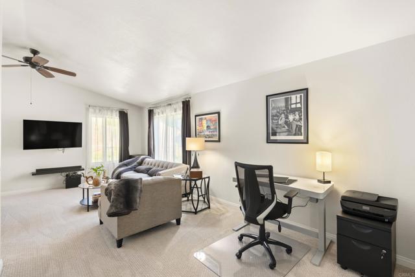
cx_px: 208
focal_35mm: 16
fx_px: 185
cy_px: 138
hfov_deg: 96.7
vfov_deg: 73.9
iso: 500
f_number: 8
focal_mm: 16
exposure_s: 1/3
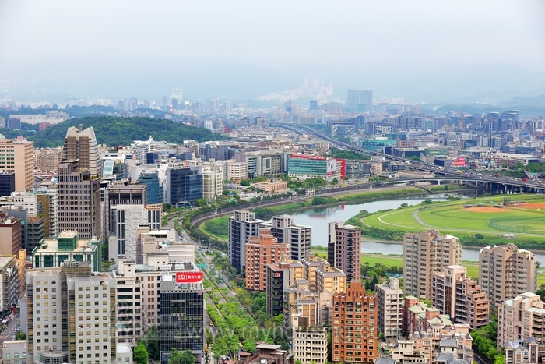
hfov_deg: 31.0
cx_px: 272
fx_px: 984
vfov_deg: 20.9
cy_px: 182
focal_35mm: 65
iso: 140
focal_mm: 65
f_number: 6.3
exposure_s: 1/125
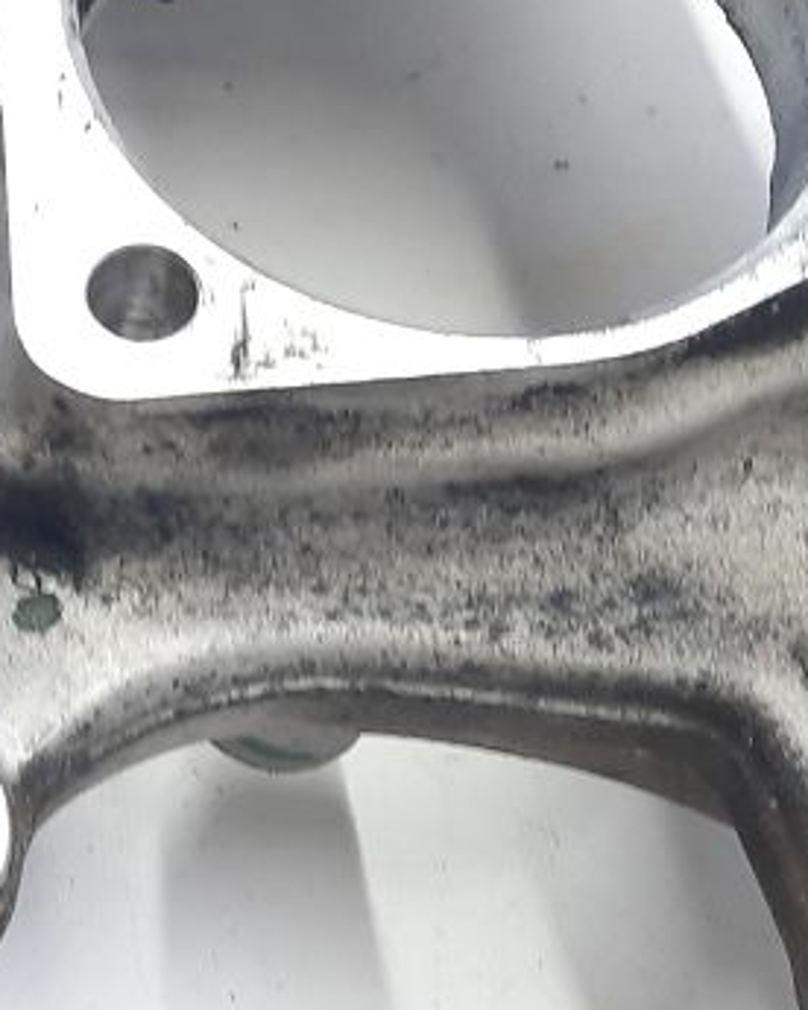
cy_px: 299
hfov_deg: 17.7
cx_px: 32
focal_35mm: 85
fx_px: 2541
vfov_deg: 22.3
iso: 160
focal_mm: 4.6
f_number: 2
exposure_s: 1/50
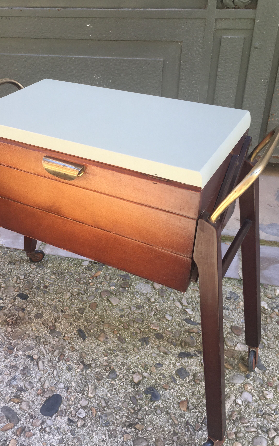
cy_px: 209
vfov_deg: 54.0
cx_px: 92
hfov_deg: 35.0
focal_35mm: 36
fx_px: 438
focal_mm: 4.15
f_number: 2.2
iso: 32
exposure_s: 1/100
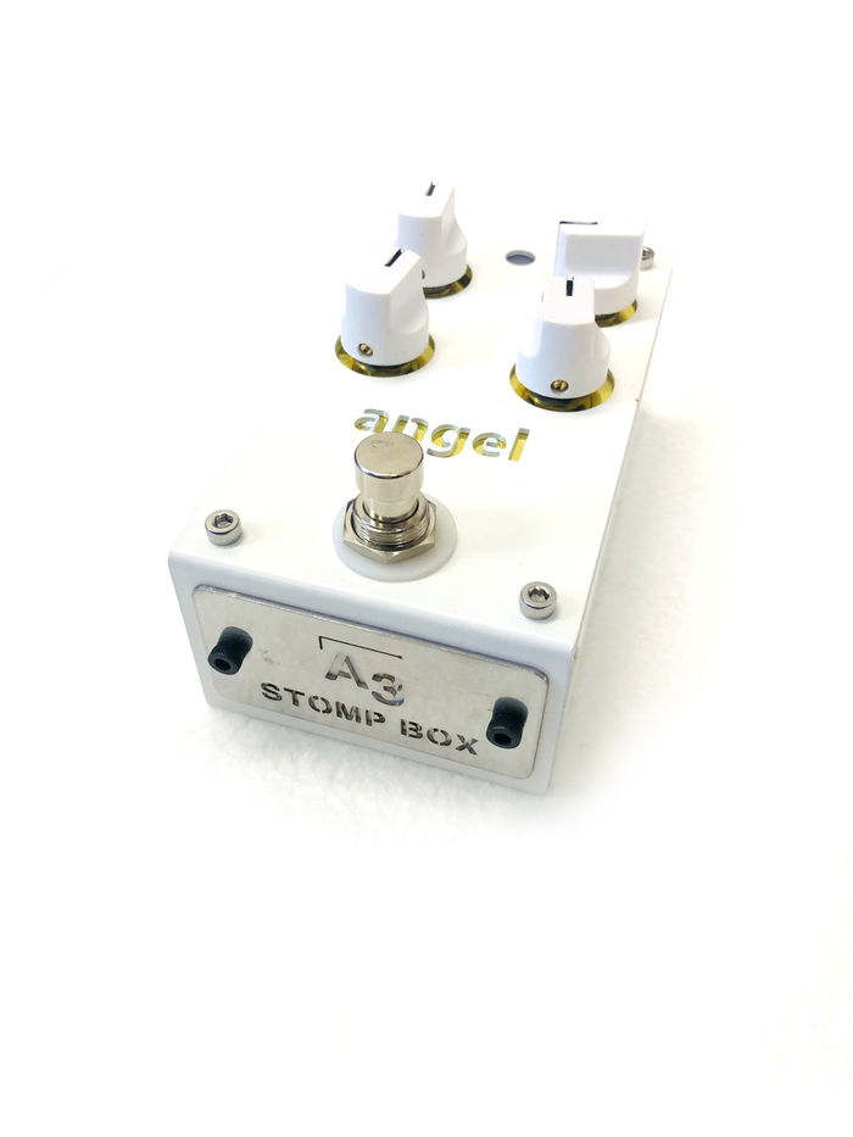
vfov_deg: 63.4
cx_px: 426
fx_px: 920
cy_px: 568
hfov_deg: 49.8
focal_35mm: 28
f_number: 1.8
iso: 20
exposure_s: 1/30
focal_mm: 4
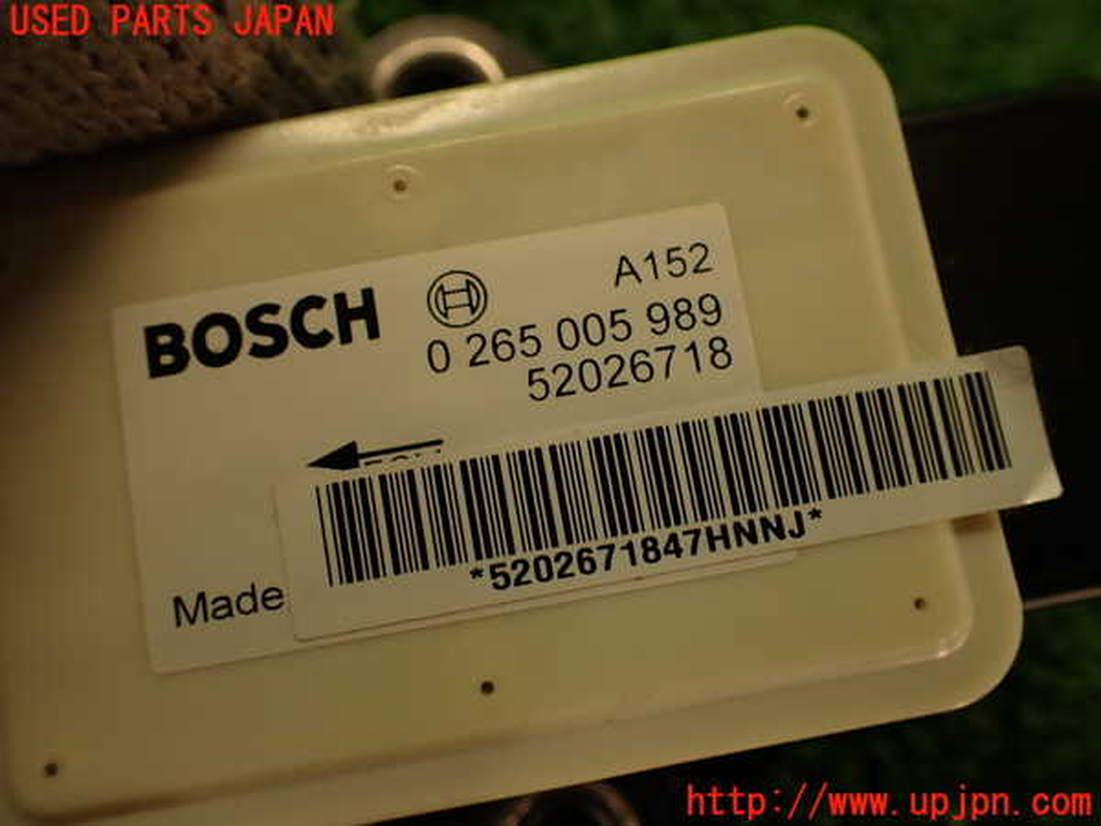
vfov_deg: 44.2
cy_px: 413
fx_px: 1018
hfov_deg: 56.8
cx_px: 550
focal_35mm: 32
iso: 100
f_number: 2.4
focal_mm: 5.79
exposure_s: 1/60
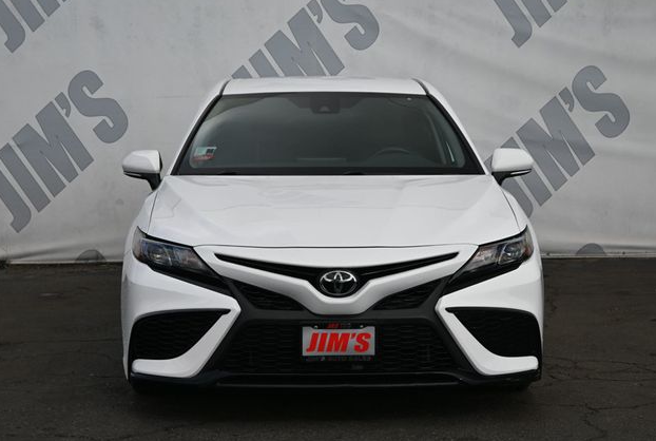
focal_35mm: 73
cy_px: 216
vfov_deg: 18.9
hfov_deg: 27.8
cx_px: 333
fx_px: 1325
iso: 100
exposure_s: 1/250
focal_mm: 47
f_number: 6
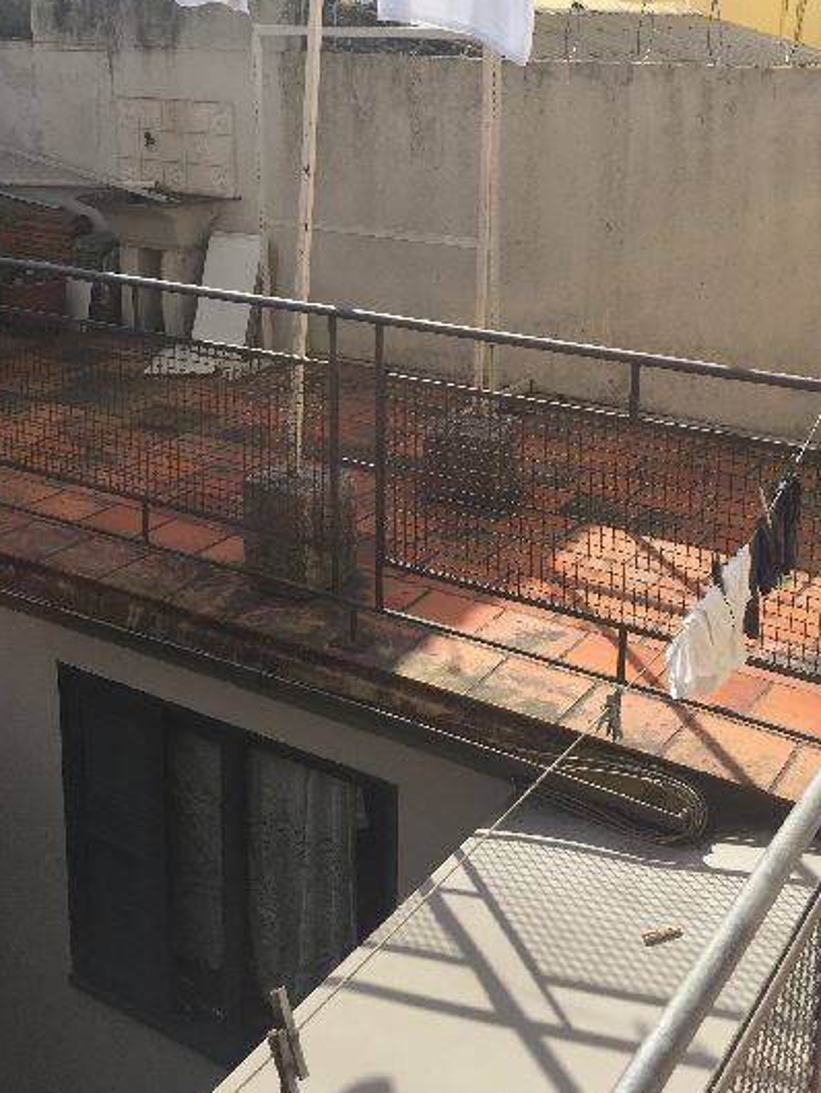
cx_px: 395
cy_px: 363
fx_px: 1296
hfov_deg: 35.2
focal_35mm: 41
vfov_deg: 45.1
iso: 32
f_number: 2.2
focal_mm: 4.15
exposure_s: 1/2326
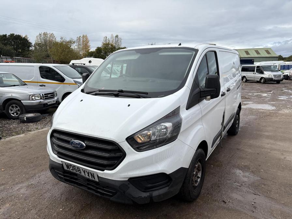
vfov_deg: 53.1
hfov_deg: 67.3
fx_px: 219
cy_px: 110
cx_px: 146
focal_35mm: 26
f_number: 1.6
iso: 50
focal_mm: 5.96
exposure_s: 1/2364
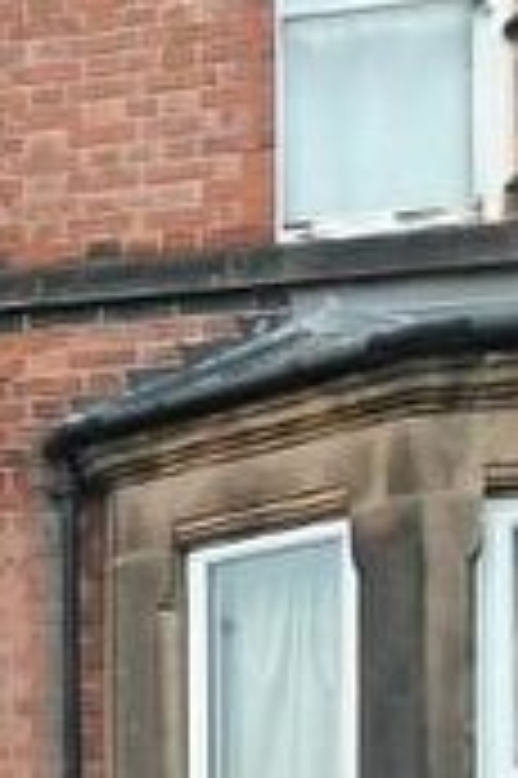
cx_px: -914
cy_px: 533
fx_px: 1709
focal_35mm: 79
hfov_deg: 11.8
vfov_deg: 25.5
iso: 400
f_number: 7.1
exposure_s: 1/80
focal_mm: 13
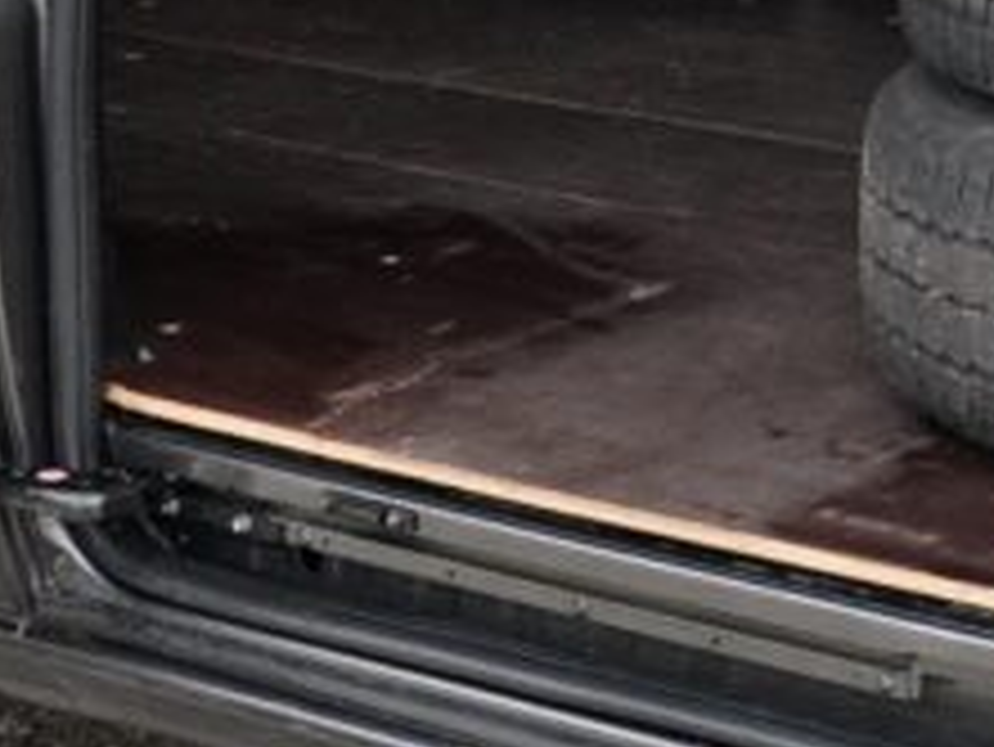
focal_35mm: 160
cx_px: 774
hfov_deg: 12.3
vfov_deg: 8.9
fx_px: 4597
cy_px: -526
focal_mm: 24
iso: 500
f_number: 5.6
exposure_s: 1/125
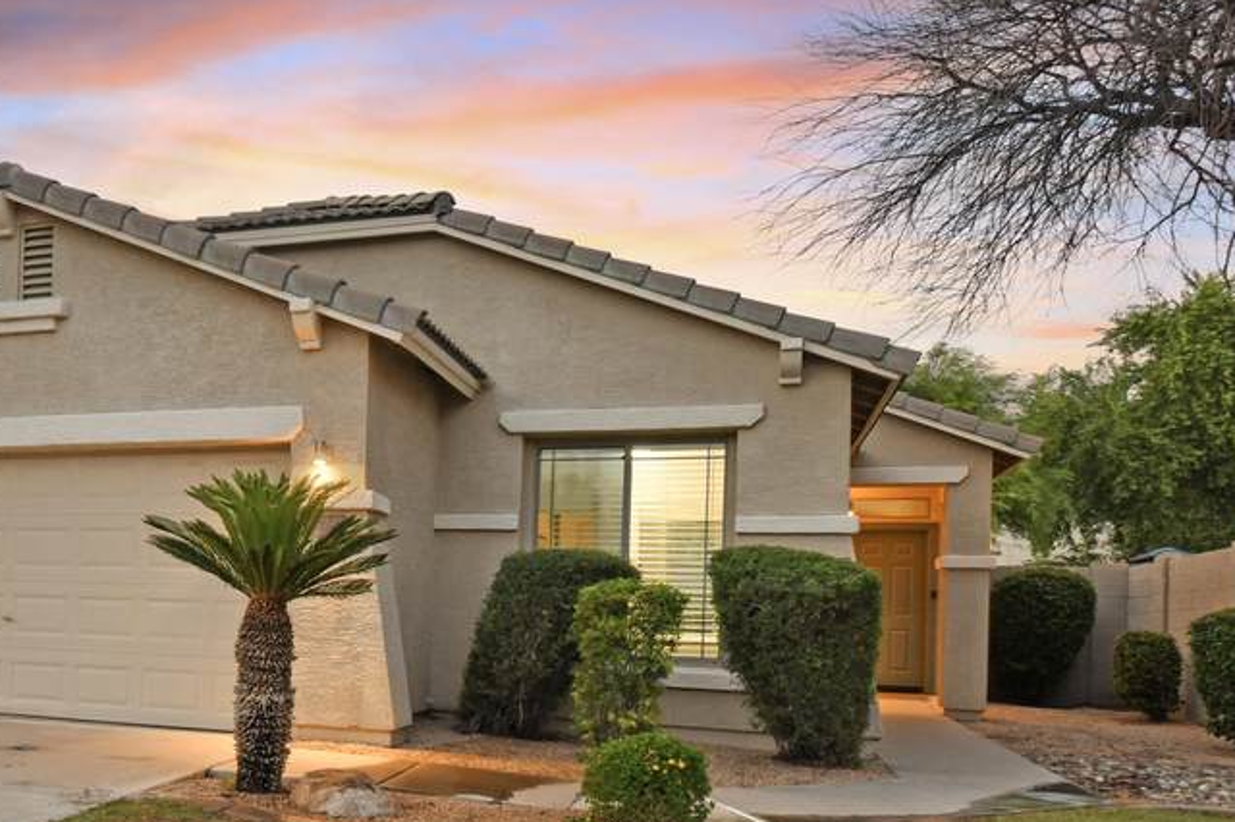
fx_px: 1029
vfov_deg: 42.2
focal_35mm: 30
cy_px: 619
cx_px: 233
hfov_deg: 57.0
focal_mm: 10
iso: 200
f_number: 9
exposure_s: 5
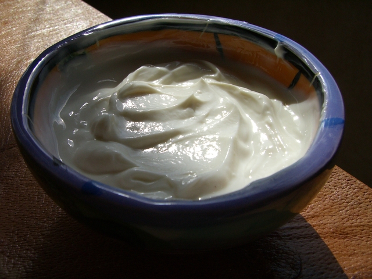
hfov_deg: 49.0
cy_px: 140
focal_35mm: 38
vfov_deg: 37.7
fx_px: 408
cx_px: 186
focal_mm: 6.2
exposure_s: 1/800
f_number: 4.3
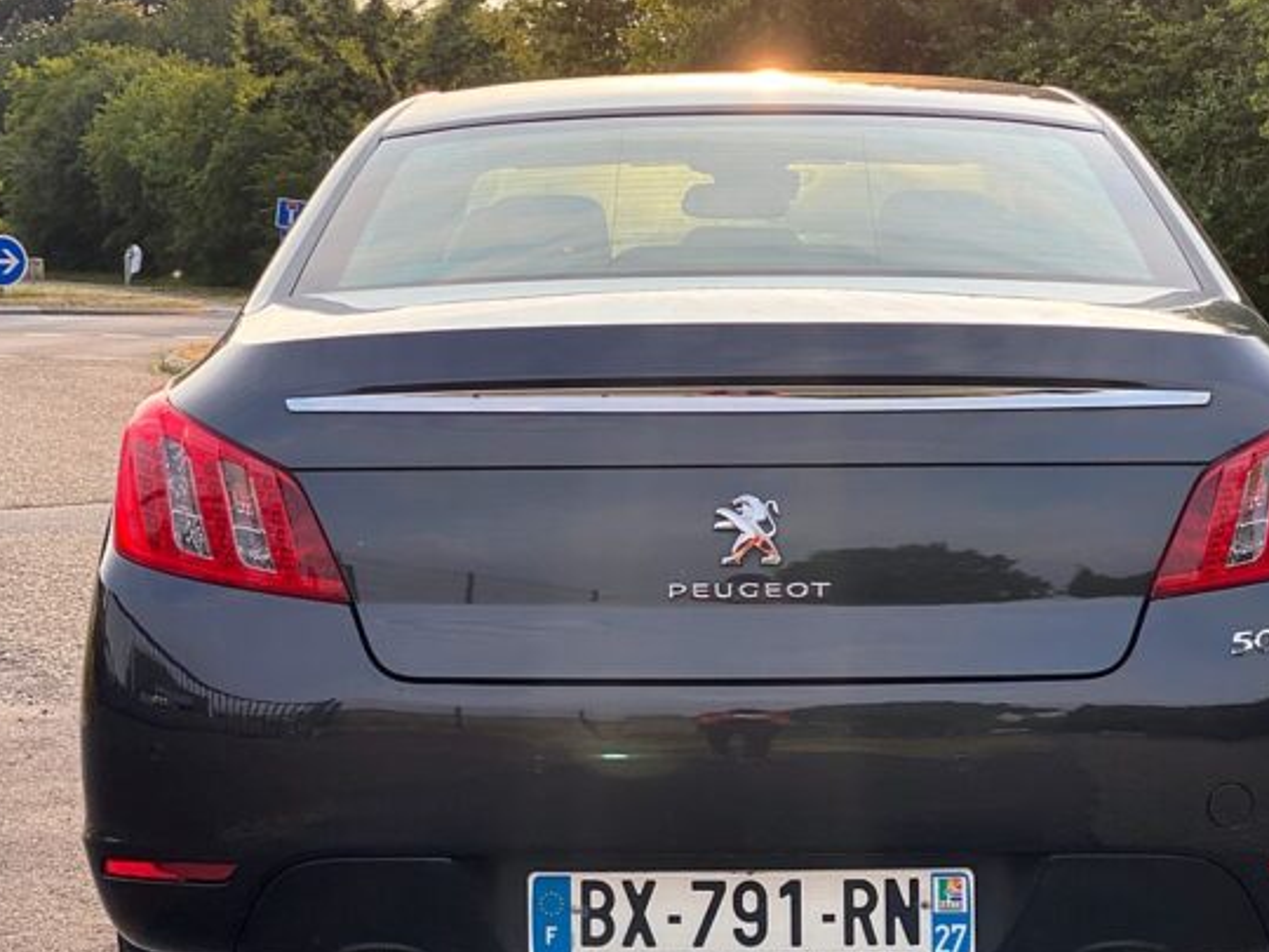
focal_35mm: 77
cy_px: 425
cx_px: 714
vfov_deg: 19.1
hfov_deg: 25.3
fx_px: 2823
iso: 20
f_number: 2
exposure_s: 1/421
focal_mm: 6
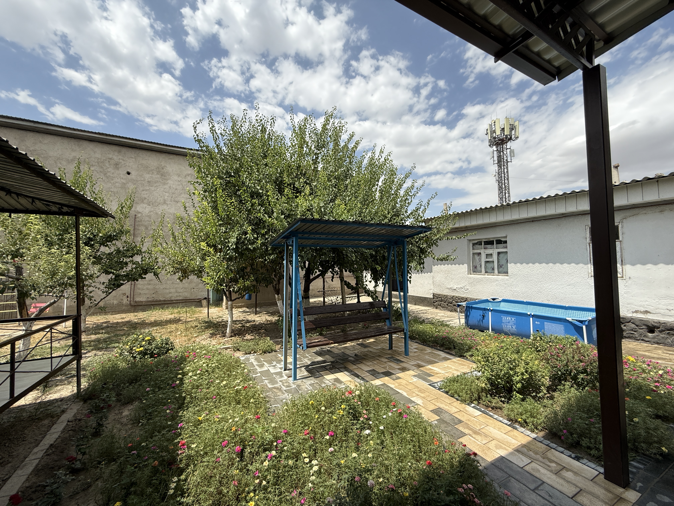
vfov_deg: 85.7
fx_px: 273
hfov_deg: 102.1
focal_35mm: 14
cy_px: 253
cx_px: 337
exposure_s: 1/1464
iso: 50
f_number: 2.2
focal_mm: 2.22
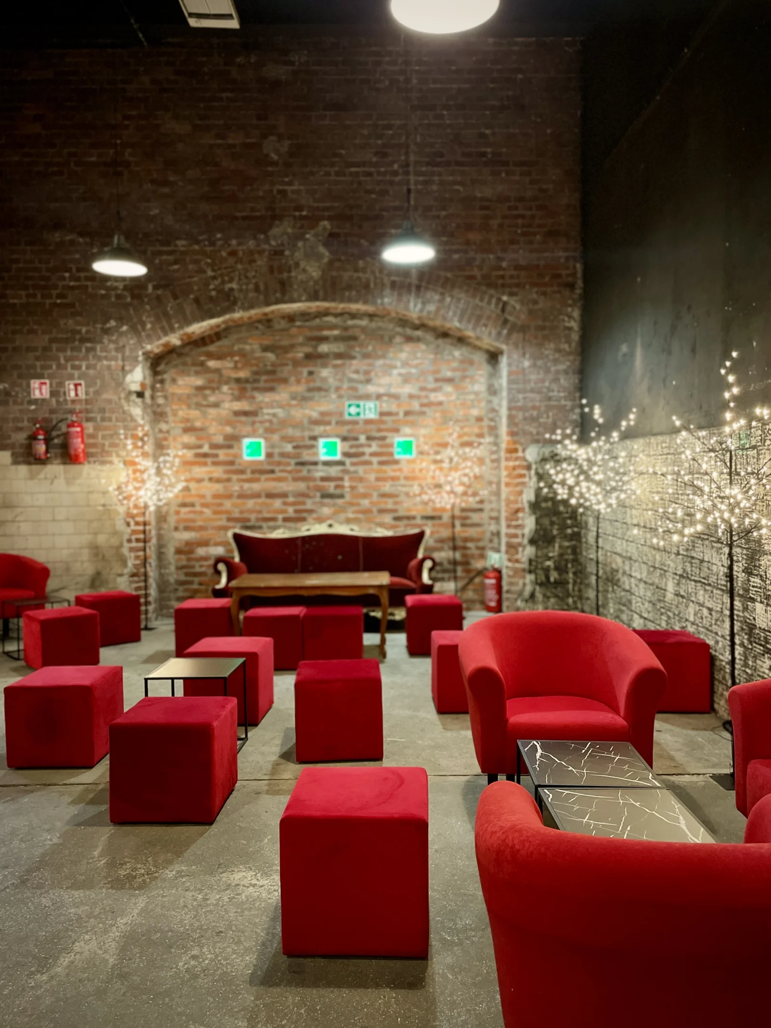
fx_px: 772
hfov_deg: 53.1
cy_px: 514
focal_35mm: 26
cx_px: 386
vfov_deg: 67.3
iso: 500
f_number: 1.6
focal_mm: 4.2
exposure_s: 1/33
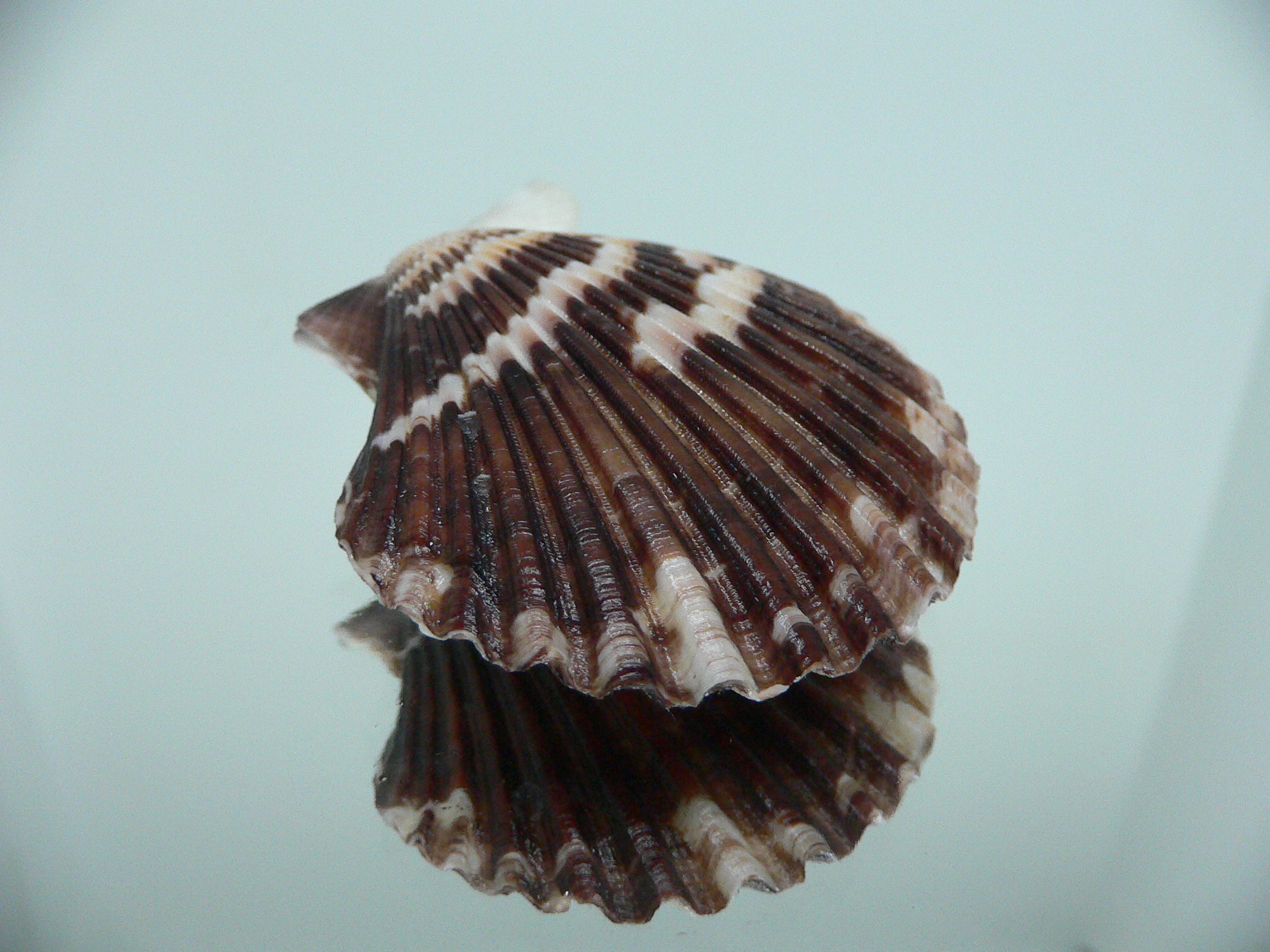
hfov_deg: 52.6
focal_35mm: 35
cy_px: 476
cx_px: 635
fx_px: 1284
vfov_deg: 40.7
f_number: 2.8
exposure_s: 1/40
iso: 200
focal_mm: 4.6
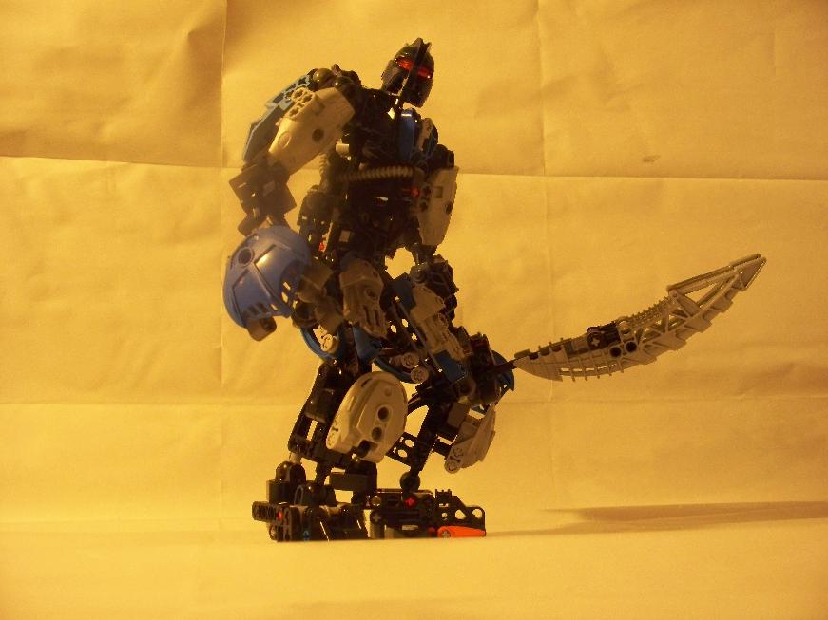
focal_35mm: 46
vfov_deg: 31.5
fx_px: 1100
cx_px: 414
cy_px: 310
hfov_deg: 41.2
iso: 320
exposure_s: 1/30
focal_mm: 9.86
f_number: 2.9
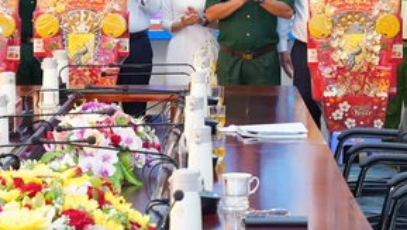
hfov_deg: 15.2
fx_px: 1523
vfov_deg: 8.5
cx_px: 211
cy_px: -92
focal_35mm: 141
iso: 1600
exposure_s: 1/80
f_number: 6.3
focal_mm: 48.7
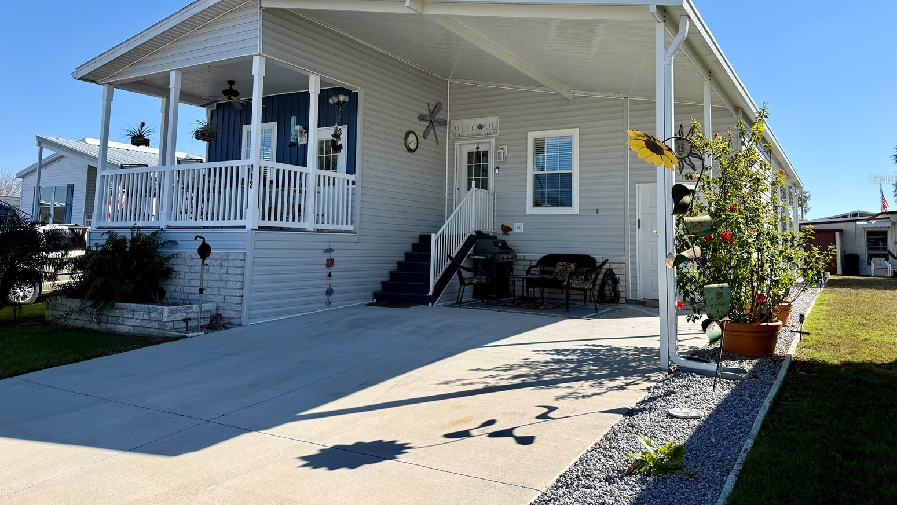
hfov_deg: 69.8
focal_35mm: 27
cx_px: 460
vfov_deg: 42.5
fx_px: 642
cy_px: 178
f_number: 1.78
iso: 80
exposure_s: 1/4167
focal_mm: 6.76
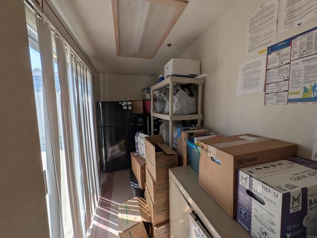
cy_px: 119
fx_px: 119
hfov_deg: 106.2
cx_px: 158
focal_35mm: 13
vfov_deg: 89.9
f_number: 2.2
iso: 32
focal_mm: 1.54
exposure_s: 1/435
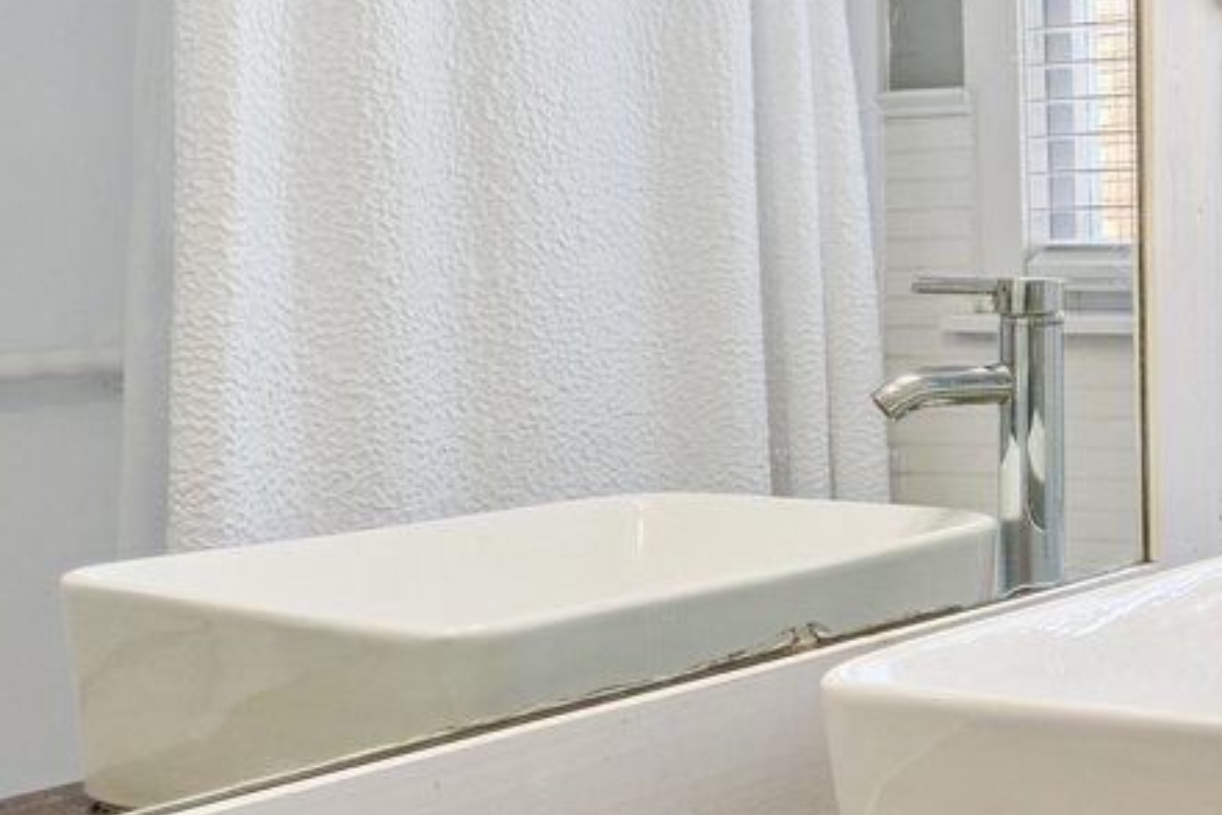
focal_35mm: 65
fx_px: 2206
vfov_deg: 20.8
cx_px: 1374
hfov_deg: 28.0
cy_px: 231
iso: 200
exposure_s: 1/40
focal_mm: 14
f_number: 10
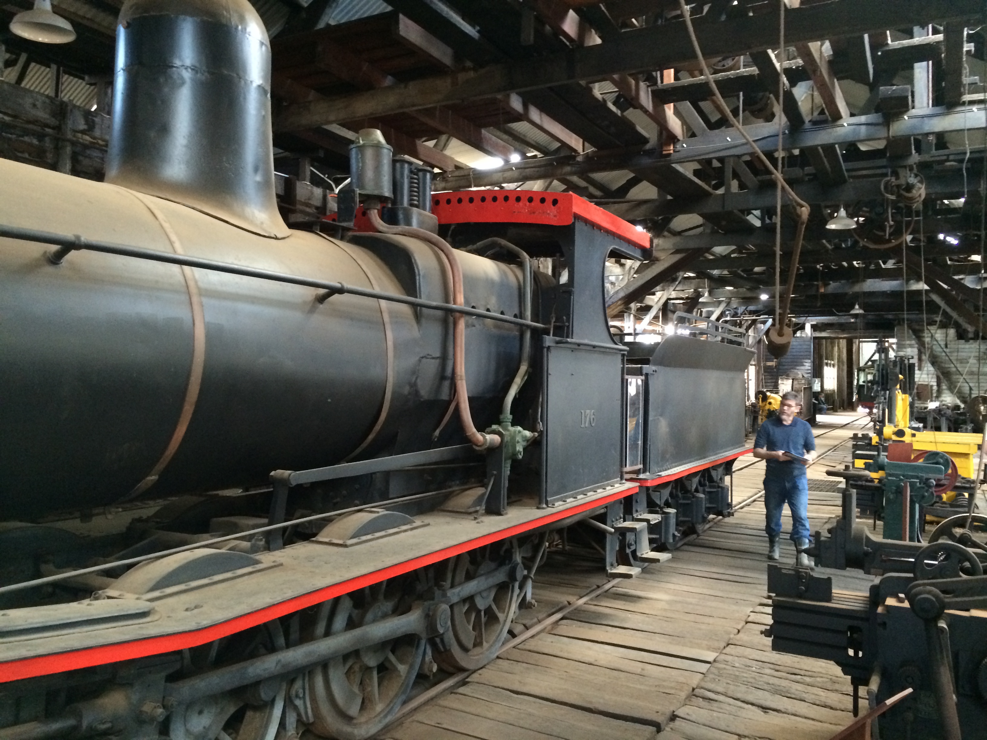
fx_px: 855
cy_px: 370
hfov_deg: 60.0
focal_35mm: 30
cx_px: 494
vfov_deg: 46.8
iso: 400
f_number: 2.2
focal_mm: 4.12
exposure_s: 1/15
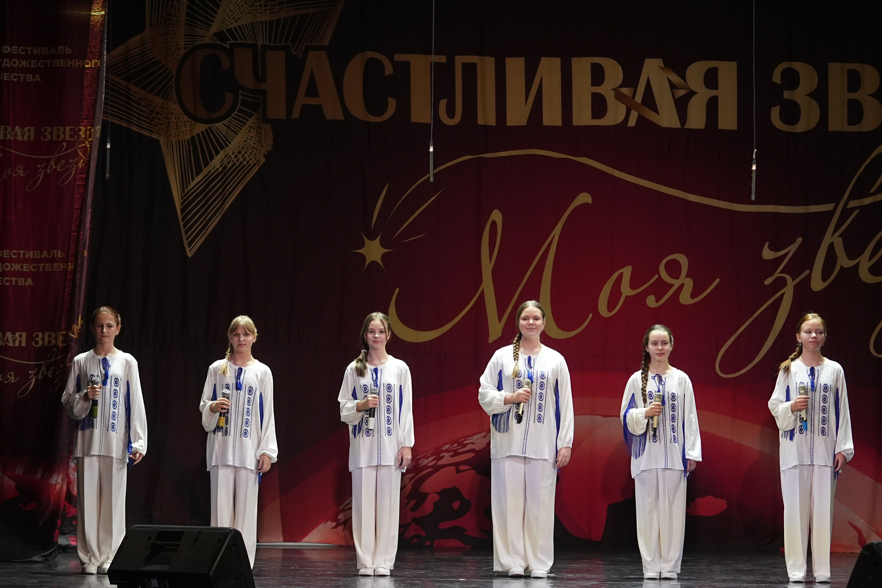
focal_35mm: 105
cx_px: 441
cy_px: 294
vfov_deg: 13.0
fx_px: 2572
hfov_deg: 19.5
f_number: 2.8
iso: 2000
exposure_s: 1/400
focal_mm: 70
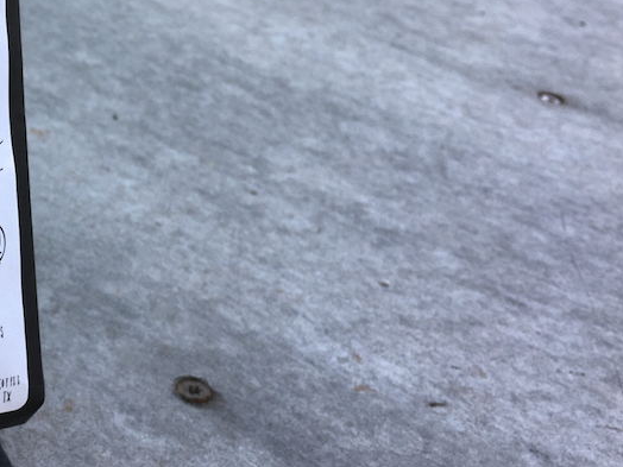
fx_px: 1062
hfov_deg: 30.7
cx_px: 24
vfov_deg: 24.6
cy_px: 137
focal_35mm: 59
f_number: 2.2
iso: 25
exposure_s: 1/138
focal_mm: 4.15
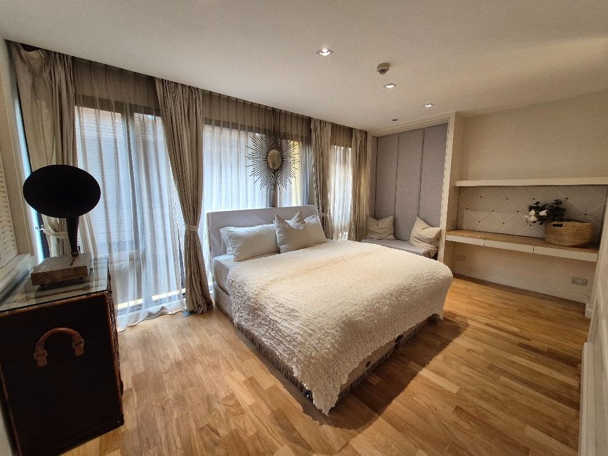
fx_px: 228
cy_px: 228
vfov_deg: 89.9
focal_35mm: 13
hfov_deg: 106.2
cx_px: 304
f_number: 2.2
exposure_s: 1/50
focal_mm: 1.74
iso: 100
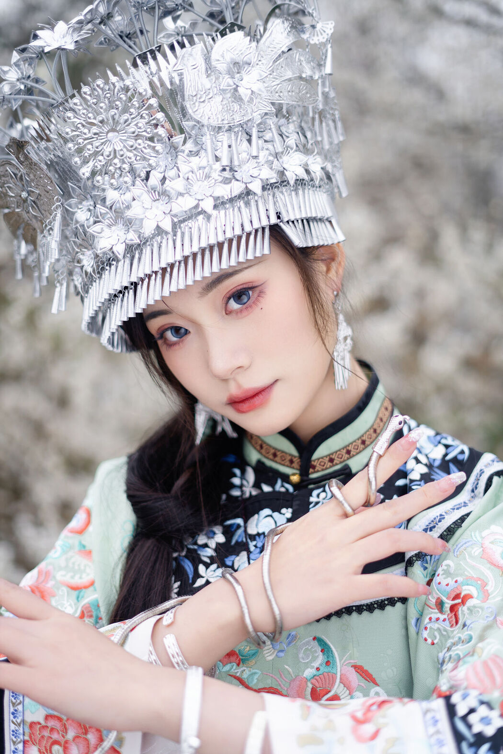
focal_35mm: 50
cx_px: 252
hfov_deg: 27.0
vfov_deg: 39.6
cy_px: 377
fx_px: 1048
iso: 125
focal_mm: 50
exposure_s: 1/500
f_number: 1.8
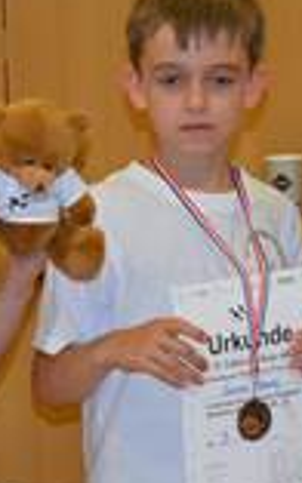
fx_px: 3862
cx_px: 166
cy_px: 231
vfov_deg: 7.2
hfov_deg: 4.5
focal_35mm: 293
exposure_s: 1/60
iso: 1250
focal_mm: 50
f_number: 5.6
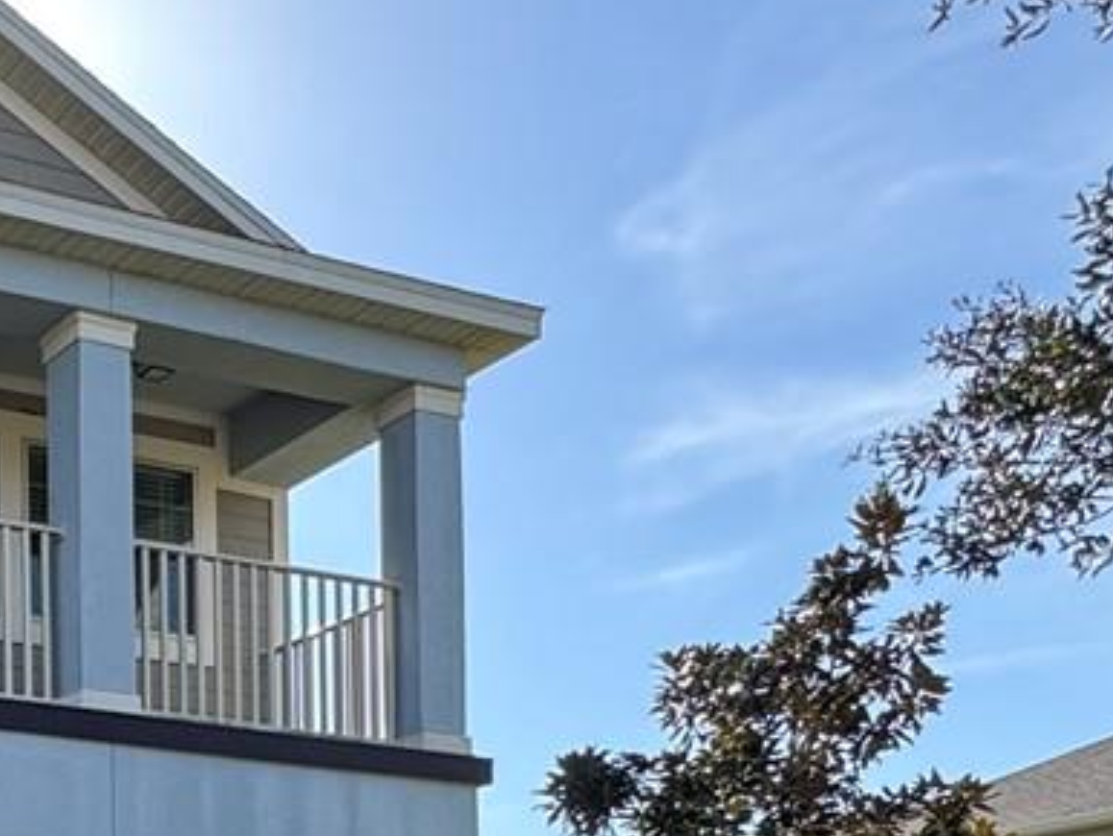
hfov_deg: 28.6
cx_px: -239
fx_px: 1866
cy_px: 1104
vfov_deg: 22.4
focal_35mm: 58
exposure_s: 1/381
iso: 40
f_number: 2.2
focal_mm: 2.22
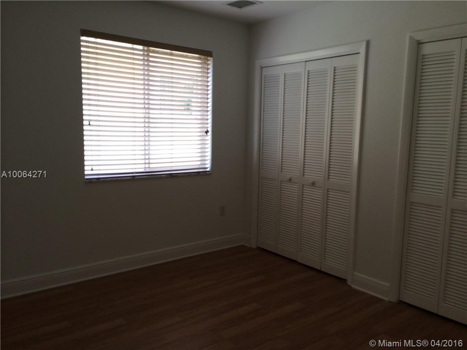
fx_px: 405
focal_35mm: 30
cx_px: 234
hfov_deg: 60.0
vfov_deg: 46.8
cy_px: 175
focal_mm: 4.12
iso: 50
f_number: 2.2
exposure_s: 1/60
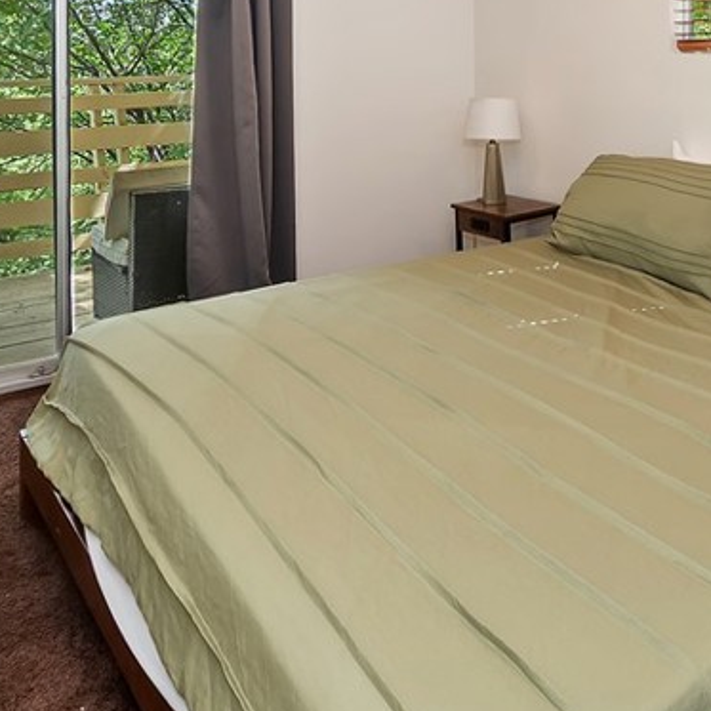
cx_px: 612
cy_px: 75
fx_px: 813
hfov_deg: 43.9
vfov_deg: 43.3
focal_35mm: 35
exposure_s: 1/30
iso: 250
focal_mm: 10
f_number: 8
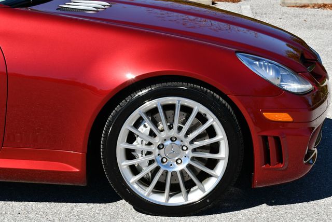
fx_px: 1015
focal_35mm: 110
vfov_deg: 12.5
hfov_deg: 18.6
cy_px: 111
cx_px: 166
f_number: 9
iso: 100
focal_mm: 55
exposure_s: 1/320
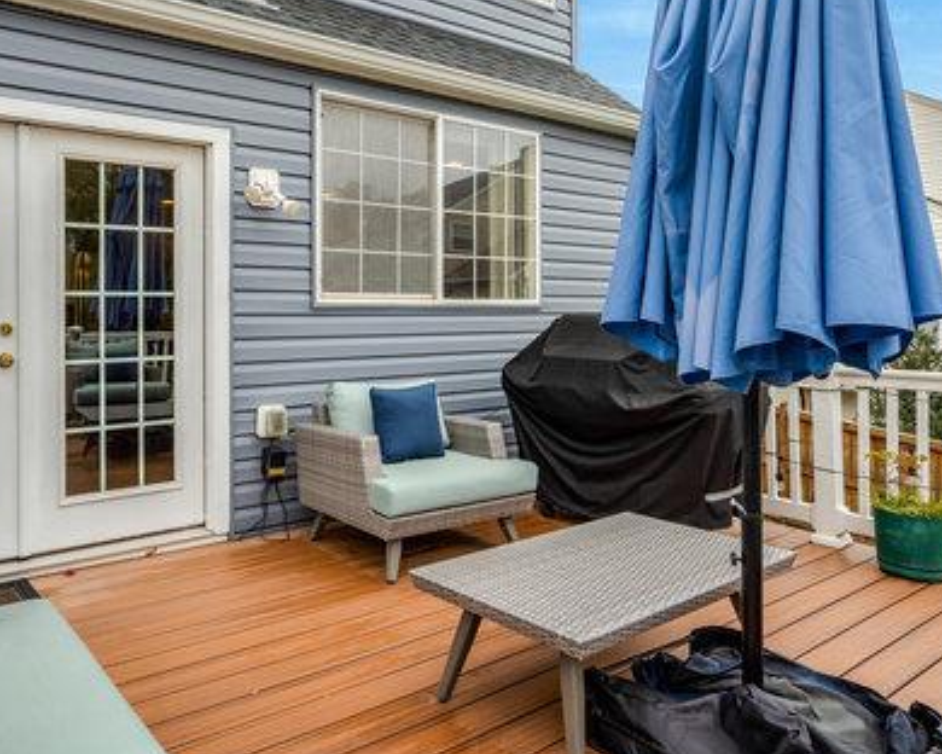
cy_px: 335
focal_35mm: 25
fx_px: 697
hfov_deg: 67.4
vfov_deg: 56.7
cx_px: 372
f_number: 8
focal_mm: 16
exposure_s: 1/400
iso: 1250
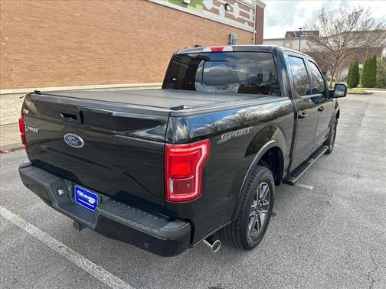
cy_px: 144
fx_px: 268
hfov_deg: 71.6
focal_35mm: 24
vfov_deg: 56.8
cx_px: 193
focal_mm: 6.86
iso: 80
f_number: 1.78
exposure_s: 1/402
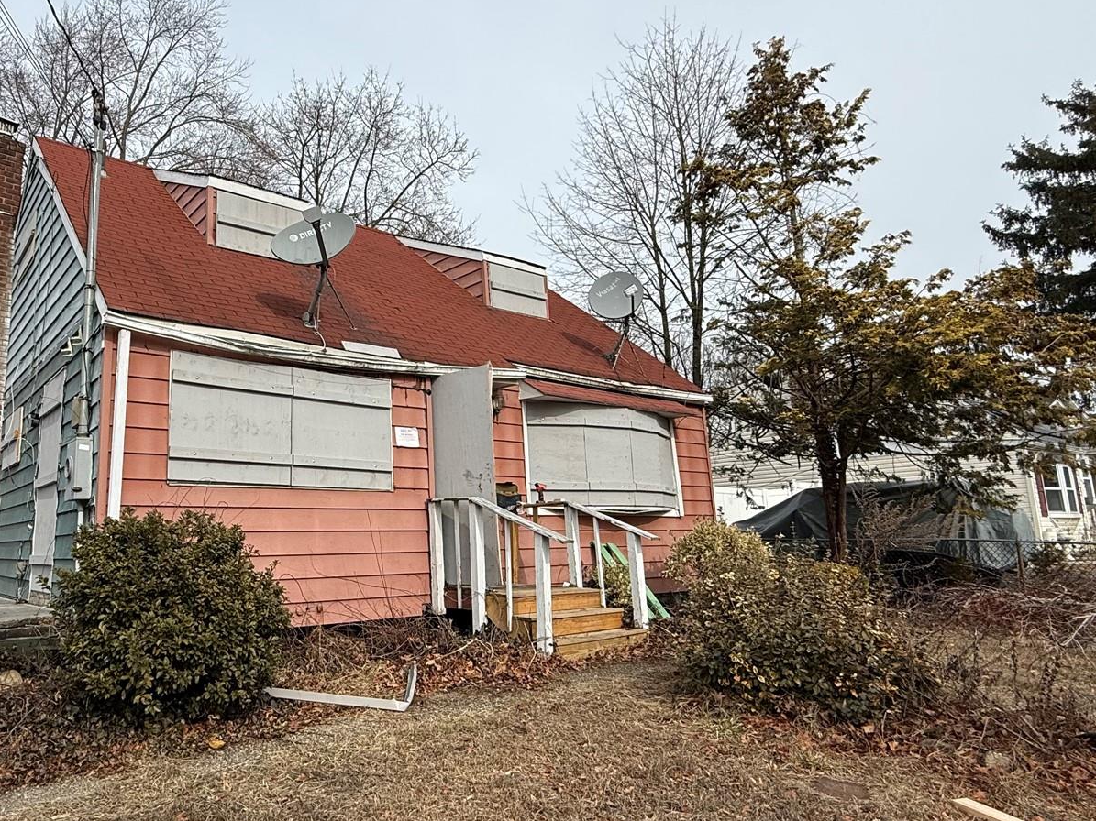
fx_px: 760
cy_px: 405
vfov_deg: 56.8
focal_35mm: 24
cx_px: 379
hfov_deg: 69.8
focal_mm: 2.22
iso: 50
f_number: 2.2
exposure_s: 1/1656
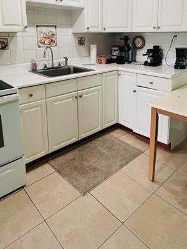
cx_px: 98
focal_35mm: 25
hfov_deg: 54.9
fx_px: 180
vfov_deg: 66.3
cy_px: 72
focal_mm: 1.57
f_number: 1.8
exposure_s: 1/120
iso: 200
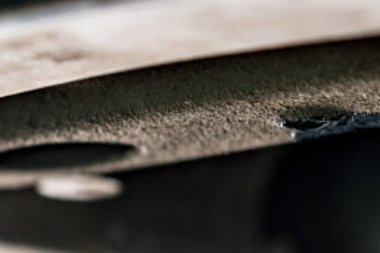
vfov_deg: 6.2
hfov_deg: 9.4
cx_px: 361
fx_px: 2301
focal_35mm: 218
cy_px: 402
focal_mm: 55
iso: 400
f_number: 2.5
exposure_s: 1/125
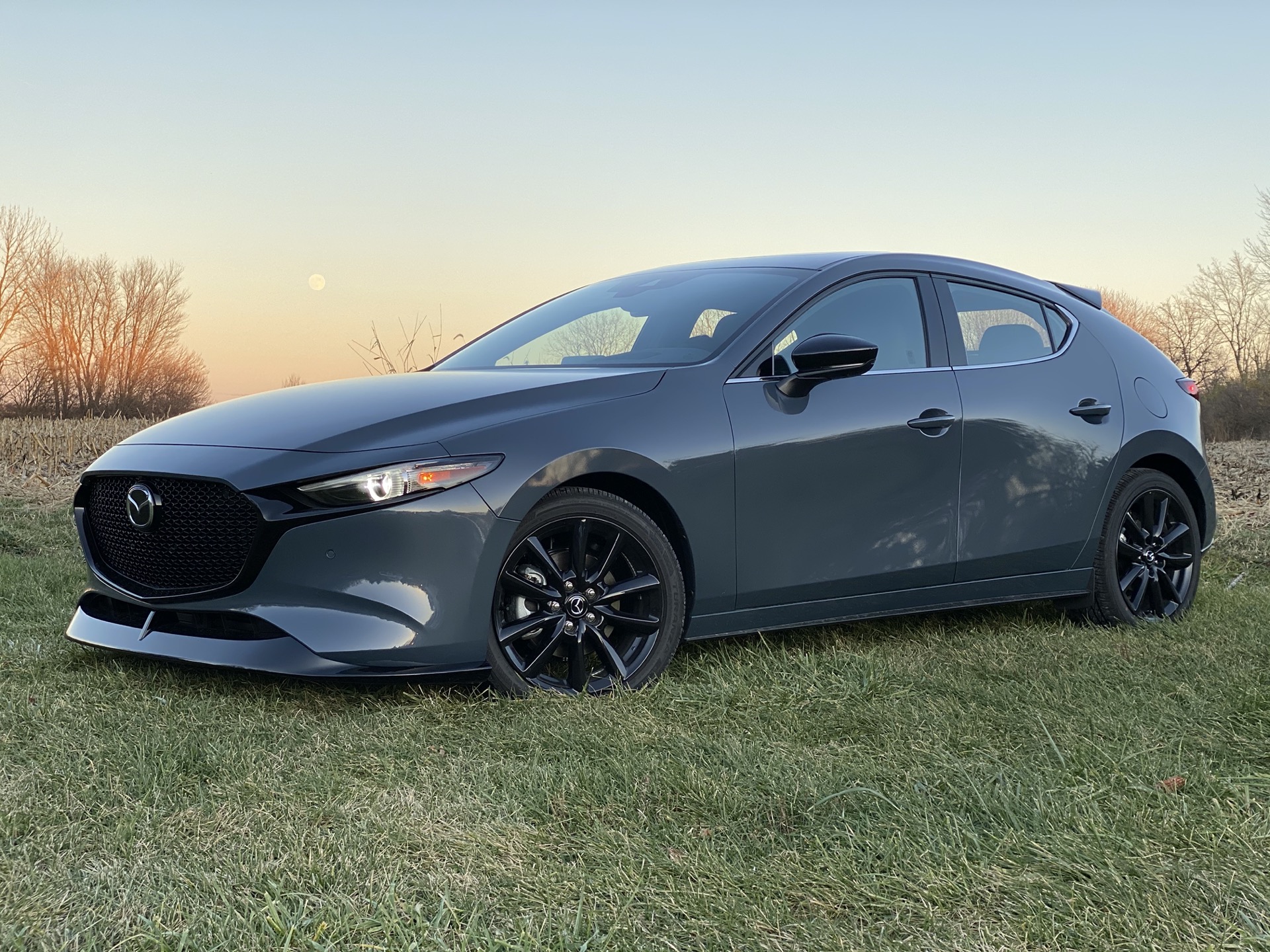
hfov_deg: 36.8
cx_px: 635
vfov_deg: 28.0
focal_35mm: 52
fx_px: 1908
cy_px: 476
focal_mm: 6
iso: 20
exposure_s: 1/192
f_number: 2
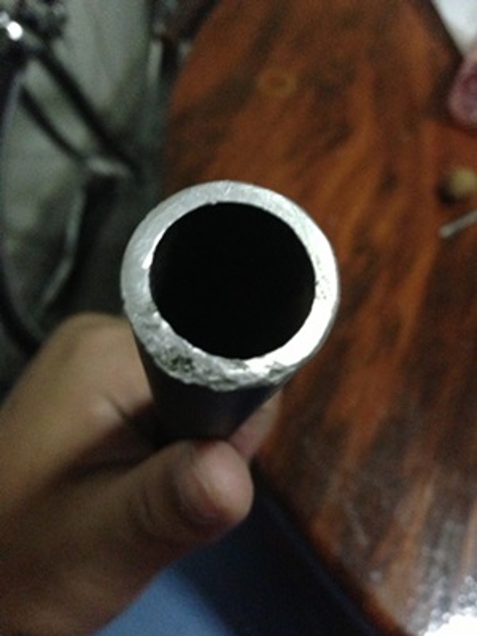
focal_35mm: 33
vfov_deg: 55.4
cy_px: 318
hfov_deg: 42.9
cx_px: 238
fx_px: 606
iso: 800
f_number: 2.4
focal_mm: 4.13
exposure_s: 1/17
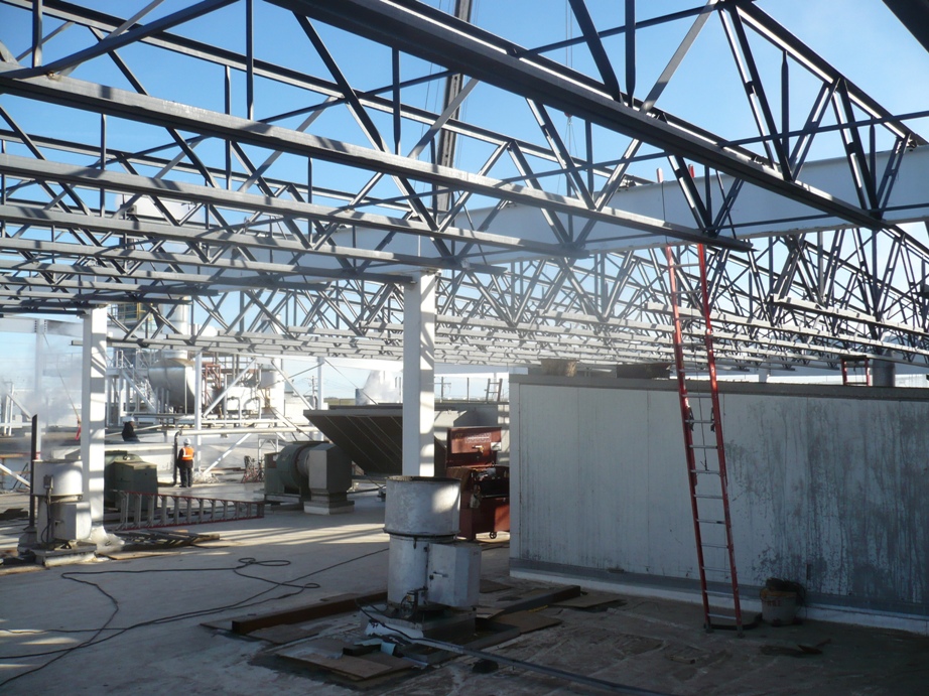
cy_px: 348
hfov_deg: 52.6
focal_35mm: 35
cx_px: 464
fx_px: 939
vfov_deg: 40.7
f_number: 2.8
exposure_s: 1/800
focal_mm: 5.8
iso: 100
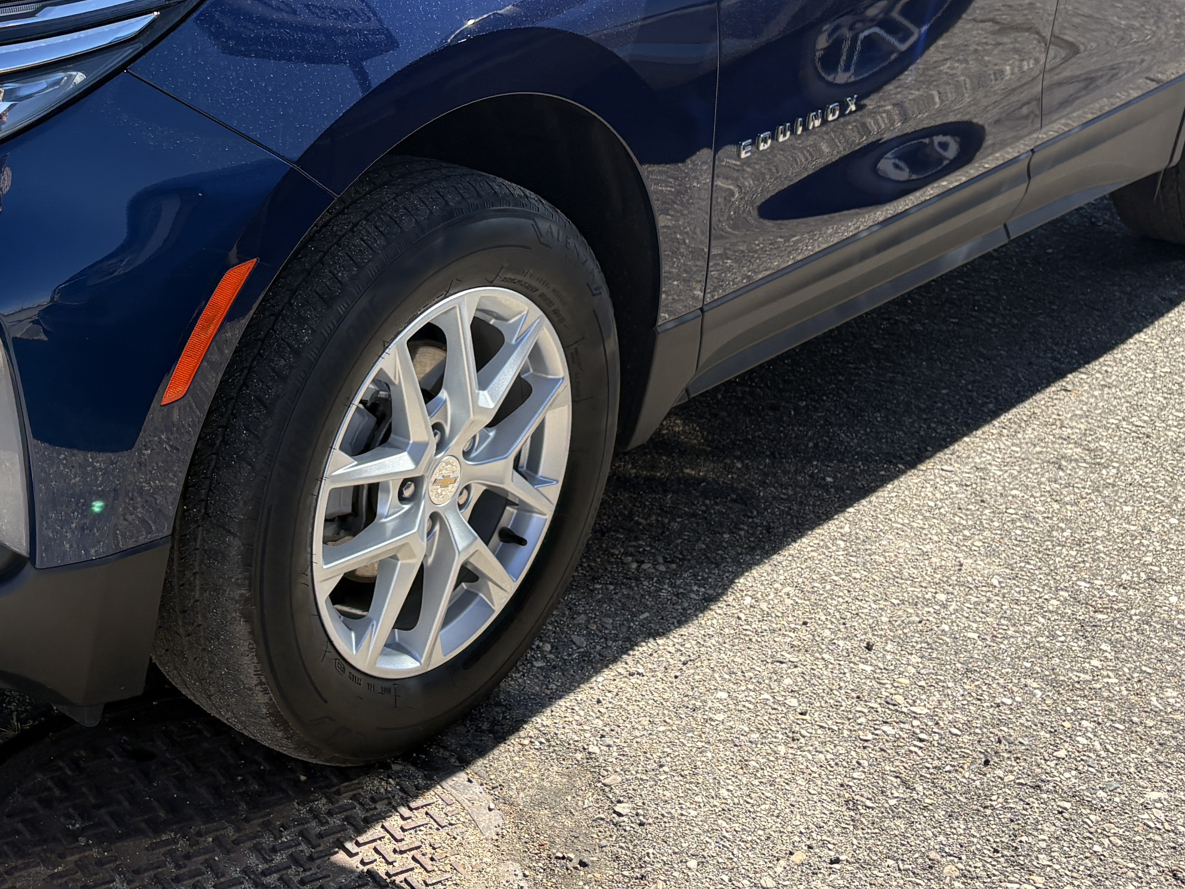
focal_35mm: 55
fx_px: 1883
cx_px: 266
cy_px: 179
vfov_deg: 26.1
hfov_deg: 34.1
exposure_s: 1/1706
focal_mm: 5.96
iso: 50
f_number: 1.6
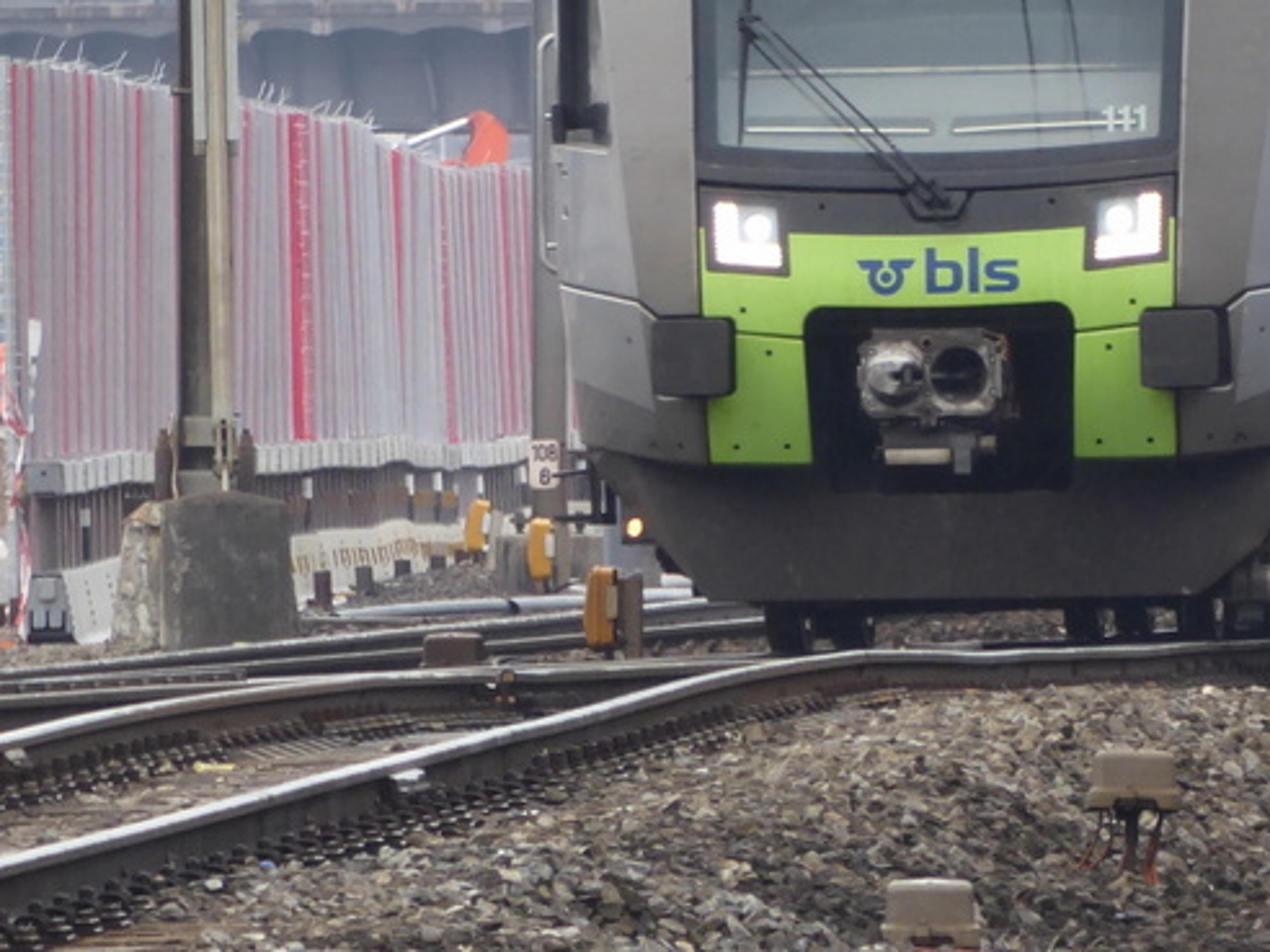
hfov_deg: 1.3
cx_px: 1267
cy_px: 18
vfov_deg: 1.0
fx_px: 56427
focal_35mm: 1538
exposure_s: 1/100
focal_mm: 101.7
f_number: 6.1
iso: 125
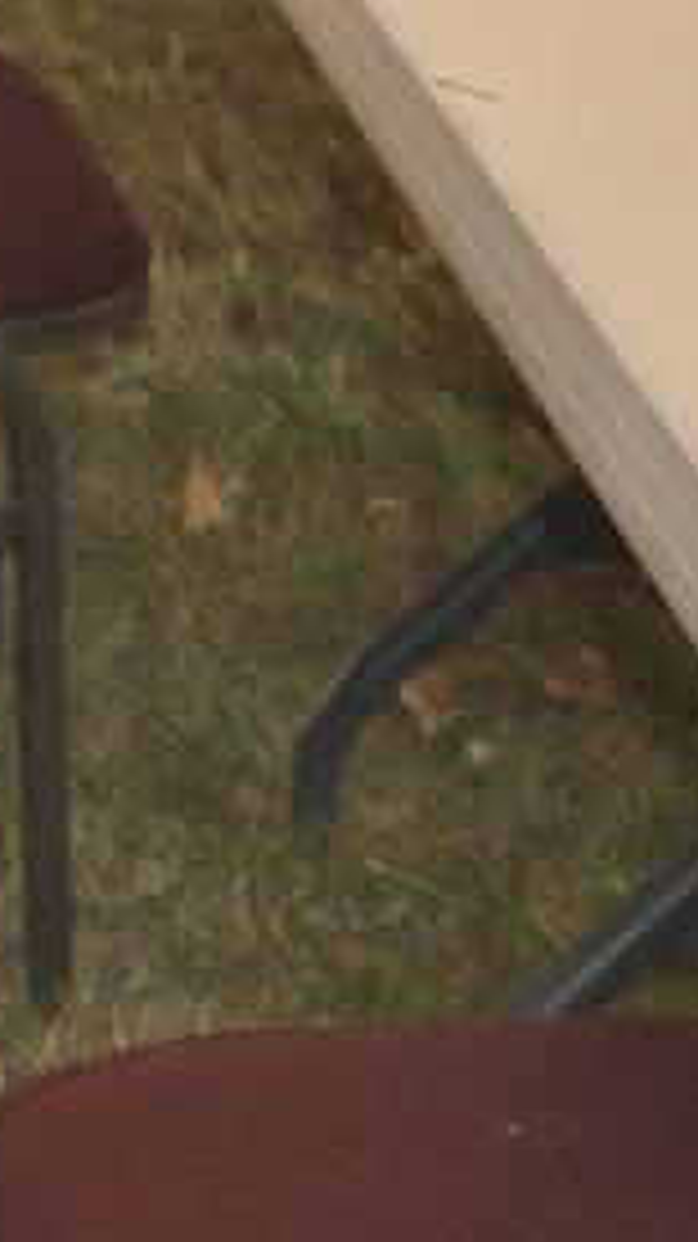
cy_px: -346
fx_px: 6394
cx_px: -1522
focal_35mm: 194
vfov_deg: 10.9
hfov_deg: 5.8
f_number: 3.8
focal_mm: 21
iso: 800
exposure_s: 1/125
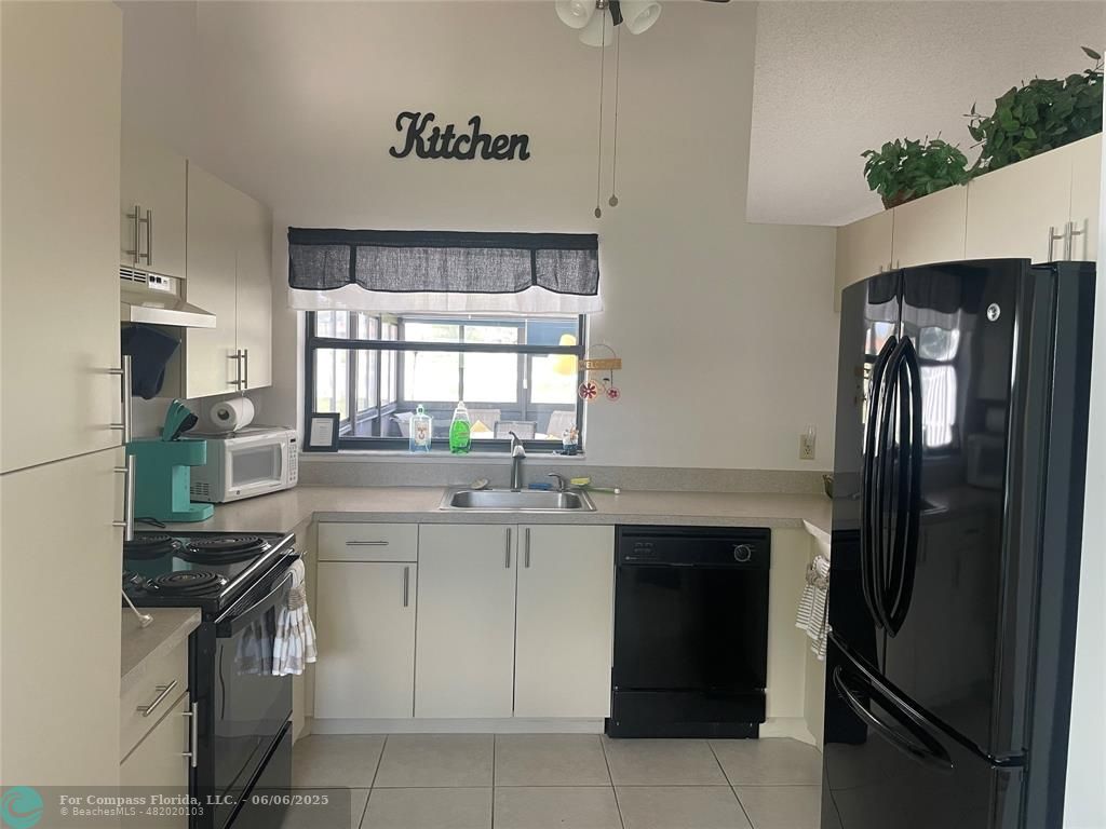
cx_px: 553
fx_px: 831
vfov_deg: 53.1
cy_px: 414
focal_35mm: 26
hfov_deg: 67.3
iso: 125
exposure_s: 1/77
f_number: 1.6
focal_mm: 4.2
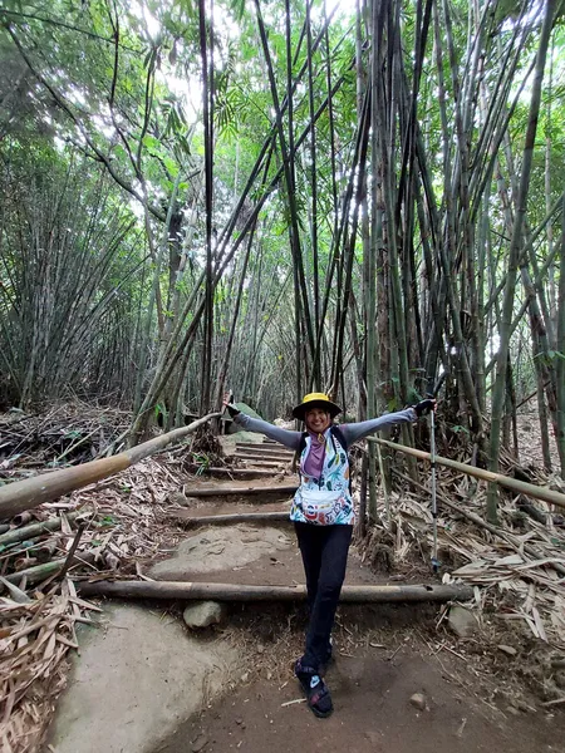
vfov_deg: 106.2
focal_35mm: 13
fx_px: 283
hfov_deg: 89.9
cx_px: 282
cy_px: 376
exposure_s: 1/25
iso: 500
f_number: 2.2
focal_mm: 1.74
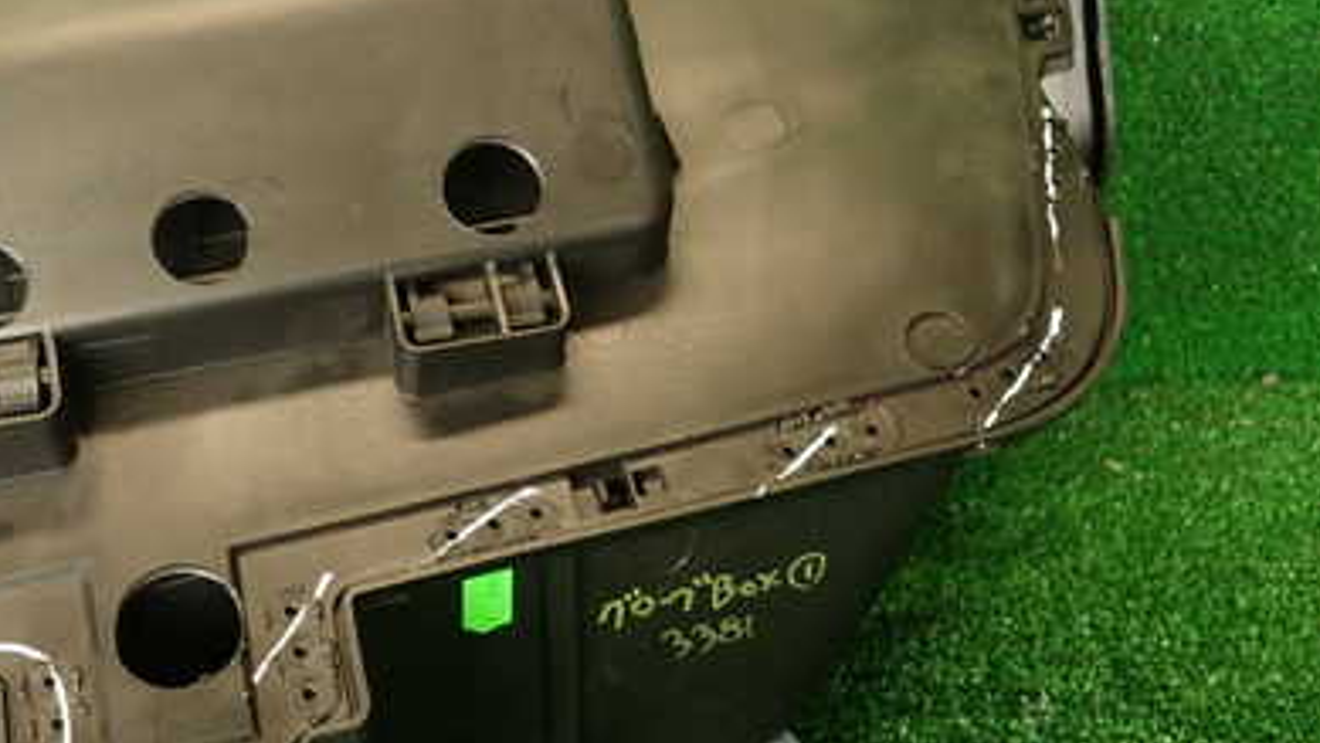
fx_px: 1470
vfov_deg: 28.3
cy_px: 316
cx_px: 326
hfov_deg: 46.6
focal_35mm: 42
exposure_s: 1/50
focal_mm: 4.5
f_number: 2
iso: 200
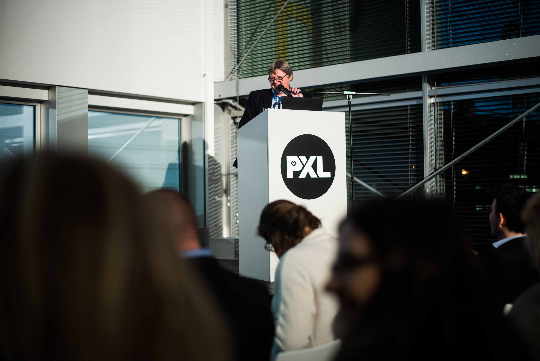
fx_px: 750
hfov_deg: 39.6
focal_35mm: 50
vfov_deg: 27.0
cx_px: 270
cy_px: 180
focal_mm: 50
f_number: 1.8
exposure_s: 1/80
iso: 400
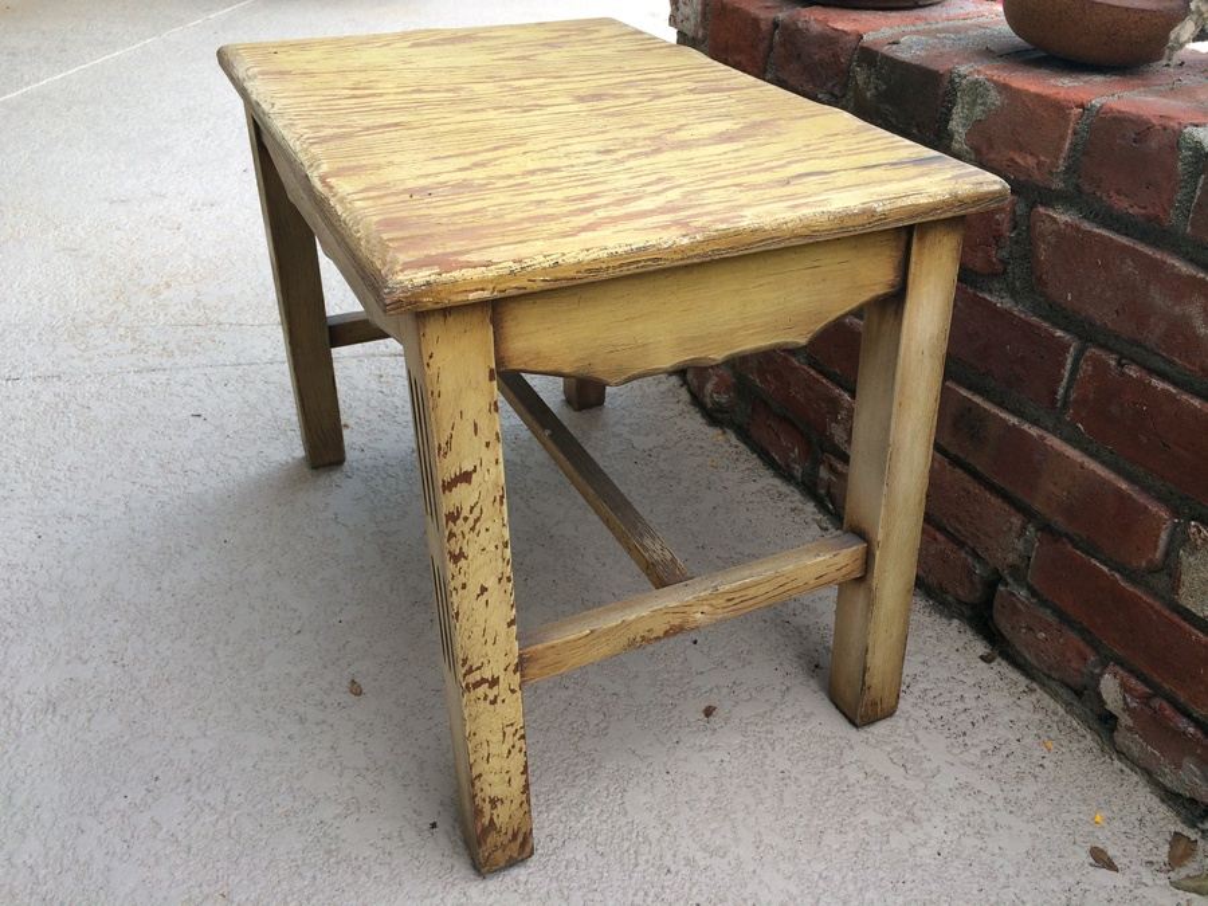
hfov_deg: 60.0
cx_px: 604
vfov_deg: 46.8
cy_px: 453
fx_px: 1047
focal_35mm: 30
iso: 50
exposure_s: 1/120
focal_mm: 4.12
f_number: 2.2
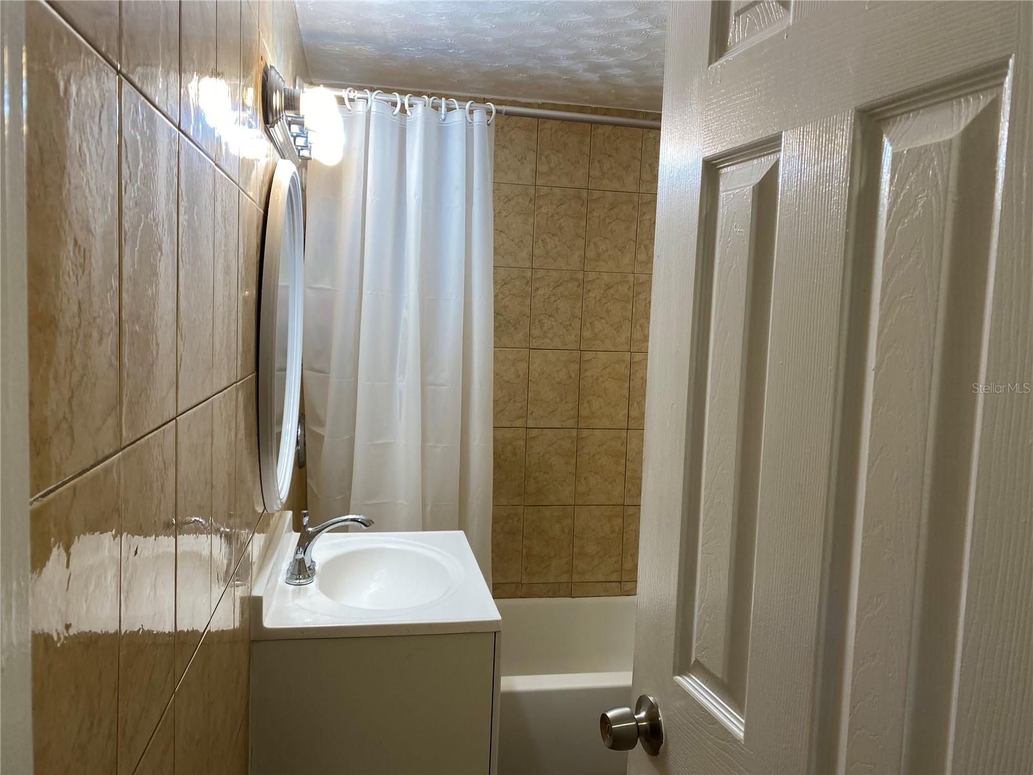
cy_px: 388
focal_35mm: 26
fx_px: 776
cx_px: 516
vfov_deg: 53.1
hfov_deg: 67.3
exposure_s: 1/120
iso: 50
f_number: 1.8
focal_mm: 4.25
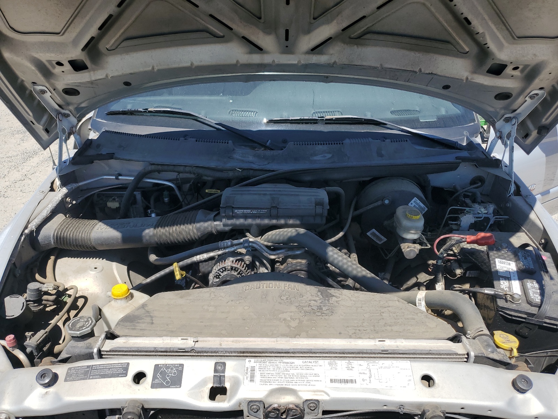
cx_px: 279
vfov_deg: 53.1
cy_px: 210
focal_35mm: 26
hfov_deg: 67.3
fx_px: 419
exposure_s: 1/2500
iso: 50
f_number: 1.5
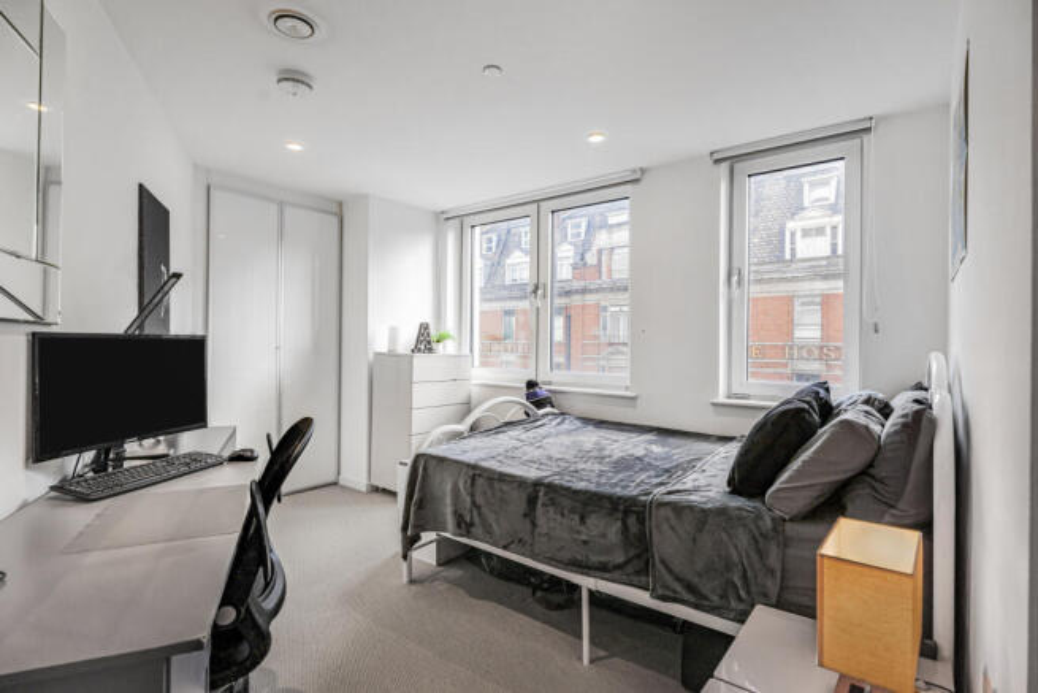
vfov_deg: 68.9
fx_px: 505
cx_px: 519
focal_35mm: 18
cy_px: 346
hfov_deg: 91.6
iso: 500
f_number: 7.1
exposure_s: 1/80
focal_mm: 17.5
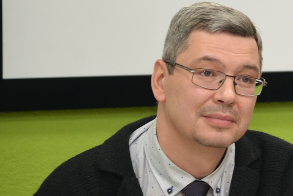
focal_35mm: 102
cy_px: 113
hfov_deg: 20.0
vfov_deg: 13.5
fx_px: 831
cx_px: 175
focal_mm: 85
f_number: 4.5
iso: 800
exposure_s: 1/60
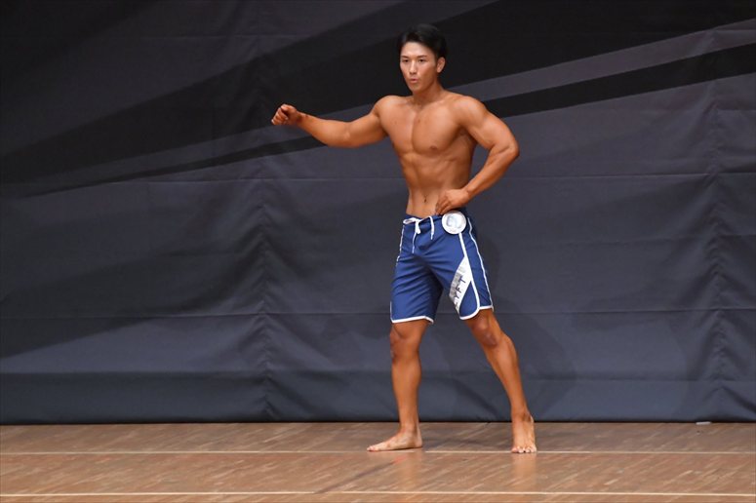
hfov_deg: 6.5
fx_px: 6612
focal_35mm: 315
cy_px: 252
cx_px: 378
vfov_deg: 4.4
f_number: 5.6
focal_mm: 210
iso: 6400
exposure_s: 1/400
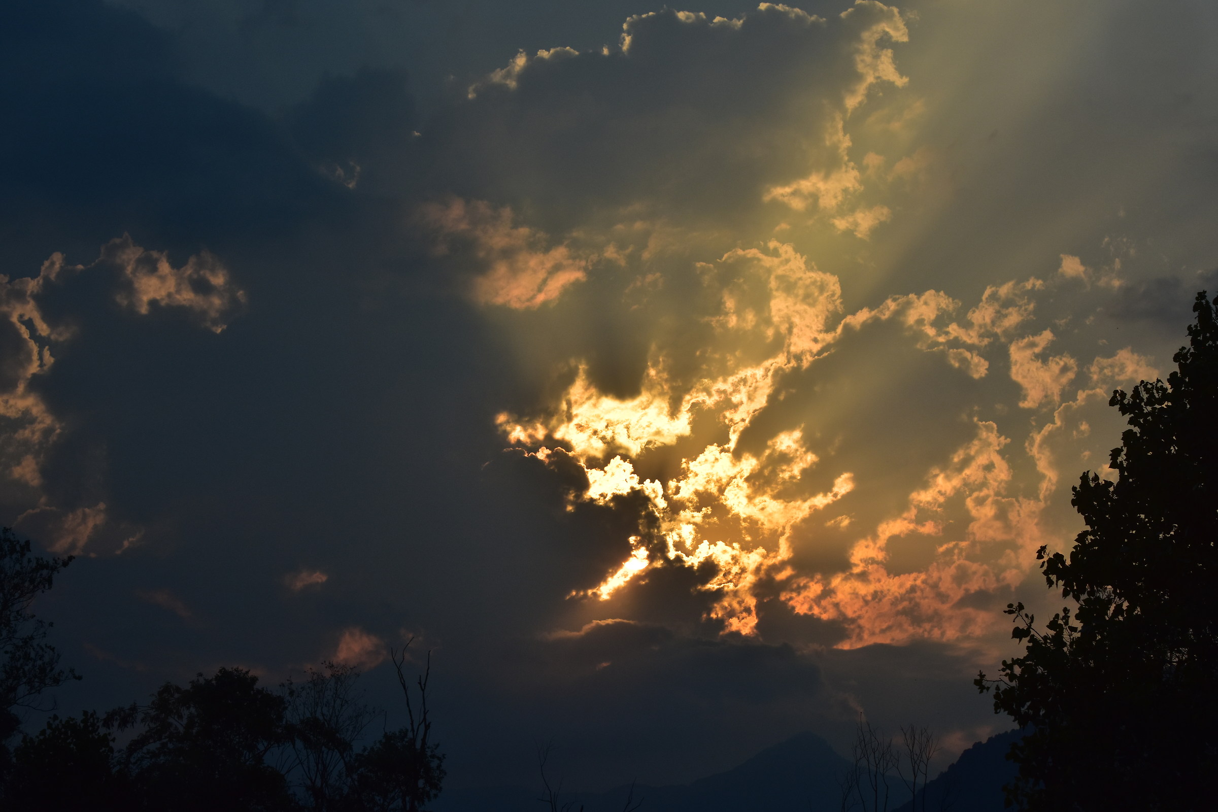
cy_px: 406
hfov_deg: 19.5
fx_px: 3552
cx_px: 609
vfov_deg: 13.0
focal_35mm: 105
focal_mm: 70
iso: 320
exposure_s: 1/1600
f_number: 10
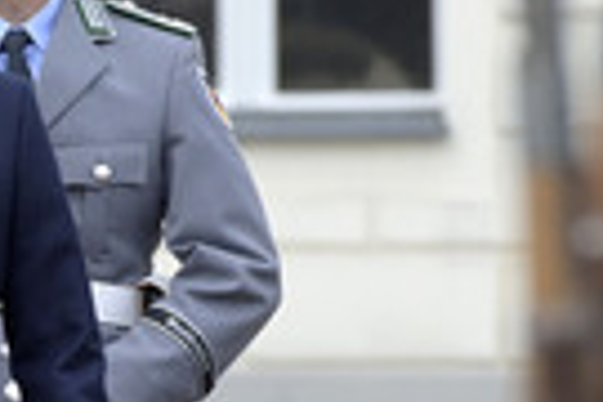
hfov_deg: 1.2
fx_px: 28037
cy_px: 223
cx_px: -230
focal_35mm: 1674
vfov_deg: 0.8
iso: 2500
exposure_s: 1/1250
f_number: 11
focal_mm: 500
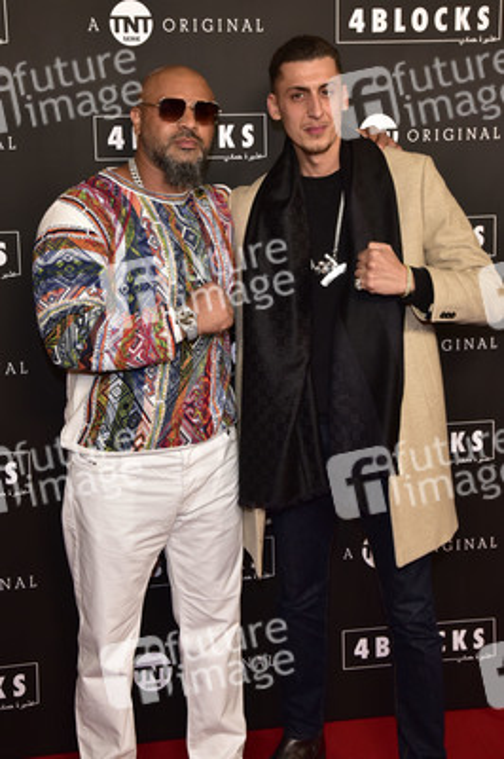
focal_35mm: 48
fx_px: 1010
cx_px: 252
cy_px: 380
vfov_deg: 41.1
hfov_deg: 28.0
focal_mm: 48
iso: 2000
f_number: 8
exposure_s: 1/250
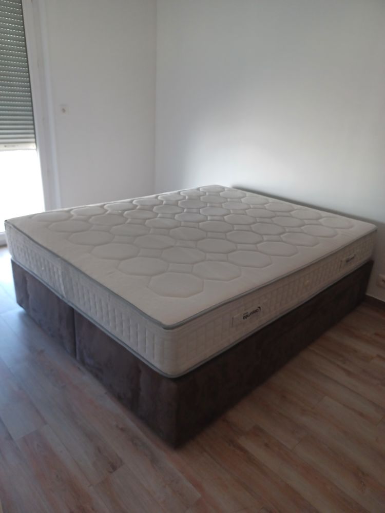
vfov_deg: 69.4
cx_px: 192
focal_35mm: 25
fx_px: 371
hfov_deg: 54.9
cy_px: 256
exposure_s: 1/50
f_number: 1.8
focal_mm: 4.6
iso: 160
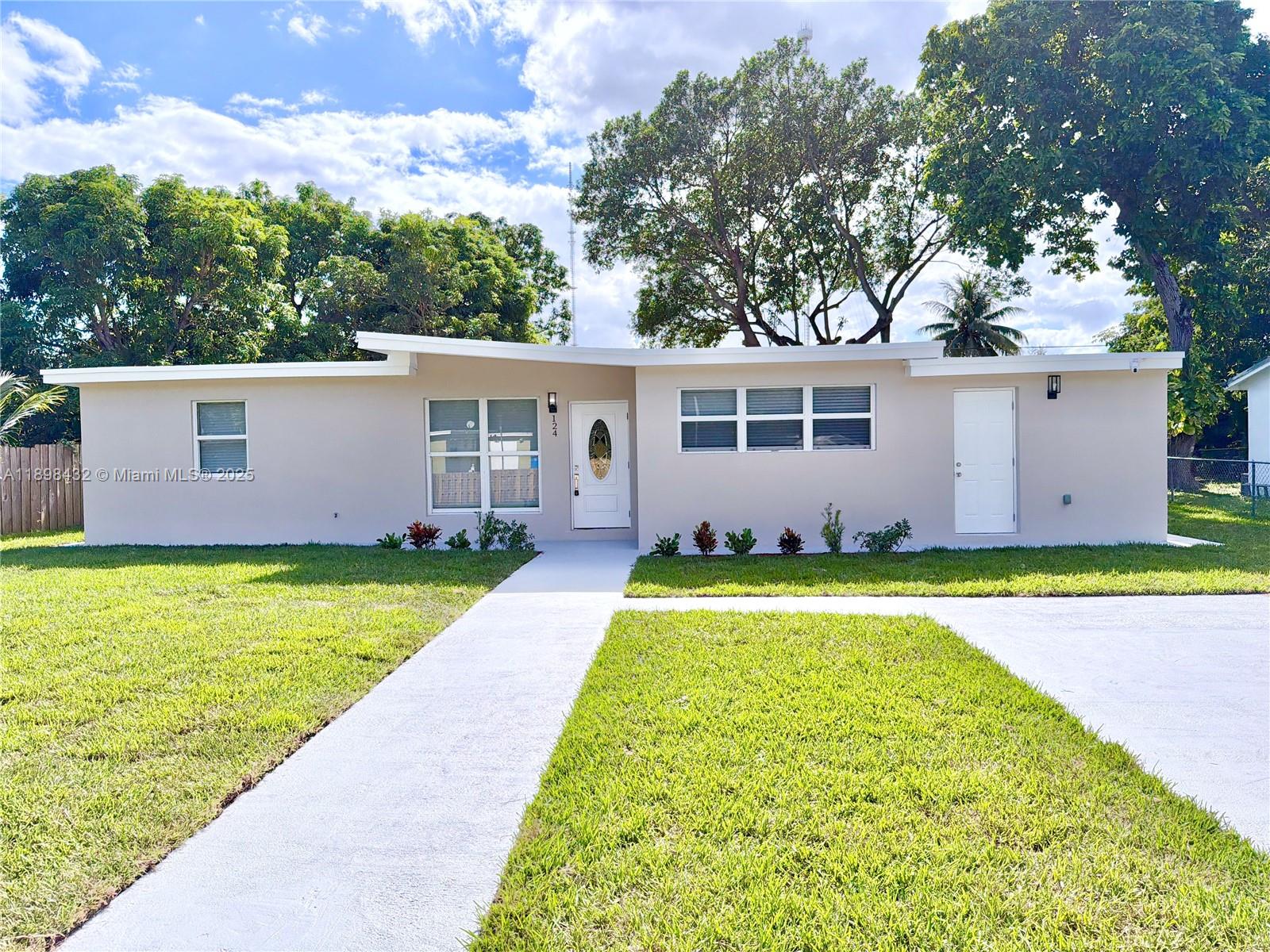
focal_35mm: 24
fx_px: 881
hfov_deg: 71.6
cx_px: 635
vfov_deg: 56.8
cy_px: 476
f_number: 1.78
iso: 100
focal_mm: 6.76
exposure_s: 1/10309
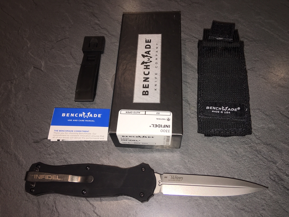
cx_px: 144
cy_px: 108
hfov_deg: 61.7
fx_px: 242
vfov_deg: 48.2
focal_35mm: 29
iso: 25
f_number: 2.2
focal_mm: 4.15
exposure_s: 1/48
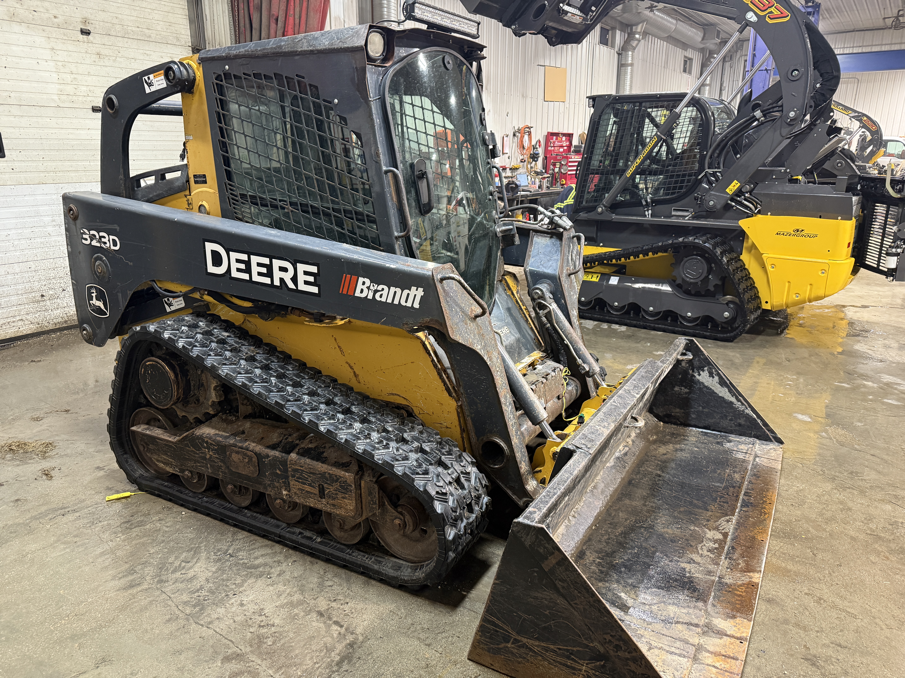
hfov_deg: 71.6
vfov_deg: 56.8
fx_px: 627
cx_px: 452
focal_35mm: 24
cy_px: 339
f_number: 1.78
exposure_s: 1/60
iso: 400
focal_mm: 6.76
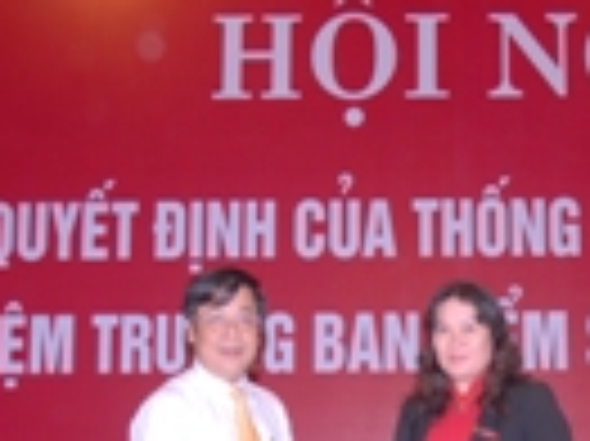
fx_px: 1652
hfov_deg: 20.0
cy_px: 405
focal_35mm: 97
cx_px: 482
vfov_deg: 15.0
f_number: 5
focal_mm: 22
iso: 200
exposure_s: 1/60
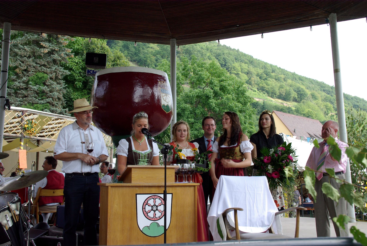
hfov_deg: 39.9
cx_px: 184
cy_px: 123
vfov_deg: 27.3
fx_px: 505
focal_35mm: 50
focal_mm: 33
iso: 400
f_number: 8
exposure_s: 1/125
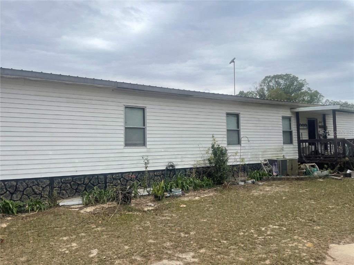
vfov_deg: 54.9
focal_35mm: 25
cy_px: 132
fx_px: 256
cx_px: 177
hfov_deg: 69.4
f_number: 1.6
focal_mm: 5.1
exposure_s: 1/2433
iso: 32
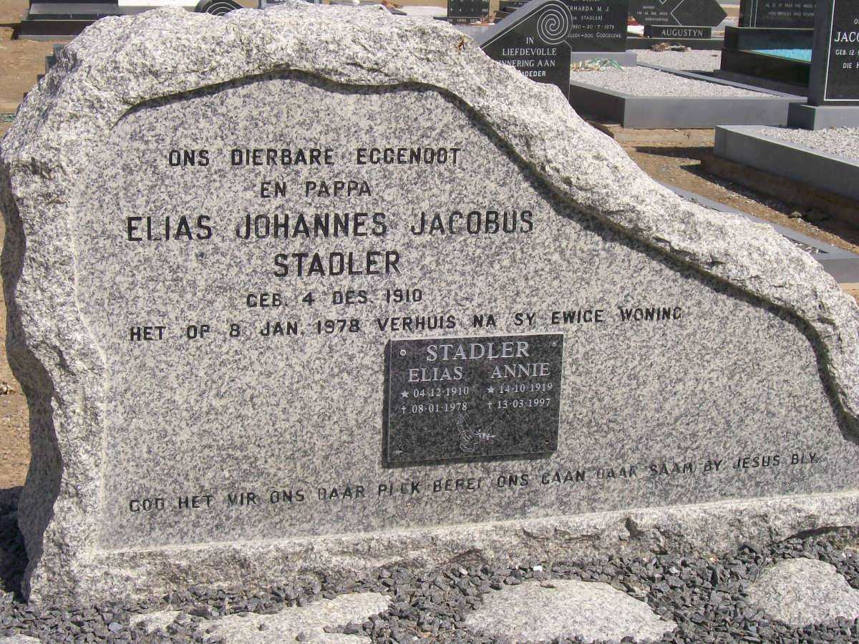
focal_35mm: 56
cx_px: 430
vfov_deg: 26.1
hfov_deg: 34.3
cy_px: 322
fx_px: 1390
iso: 80
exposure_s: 1/604
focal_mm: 9.4
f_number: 6
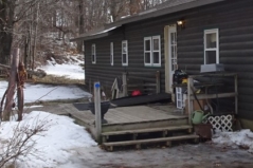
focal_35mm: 61
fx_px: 428
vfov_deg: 22.2
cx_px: 227
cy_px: 71
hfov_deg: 31.4
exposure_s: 1/400
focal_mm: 4.1
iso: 80
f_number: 3.5
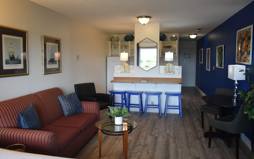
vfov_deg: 44.5
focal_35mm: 28
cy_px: 84
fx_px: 194
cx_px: 126
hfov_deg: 66.5
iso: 400
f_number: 4.5
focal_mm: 18
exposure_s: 1/80
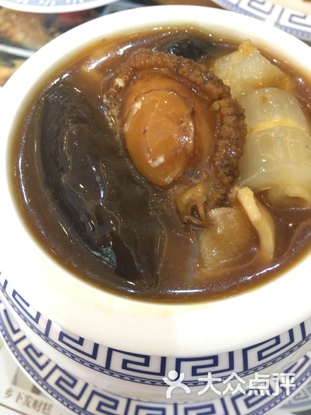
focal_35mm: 29
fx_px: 347
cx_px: 156
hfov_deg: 48.2
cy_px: 208
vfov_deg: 61.7
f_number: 2.2
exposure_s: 1/17
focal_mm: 4.15
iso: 100
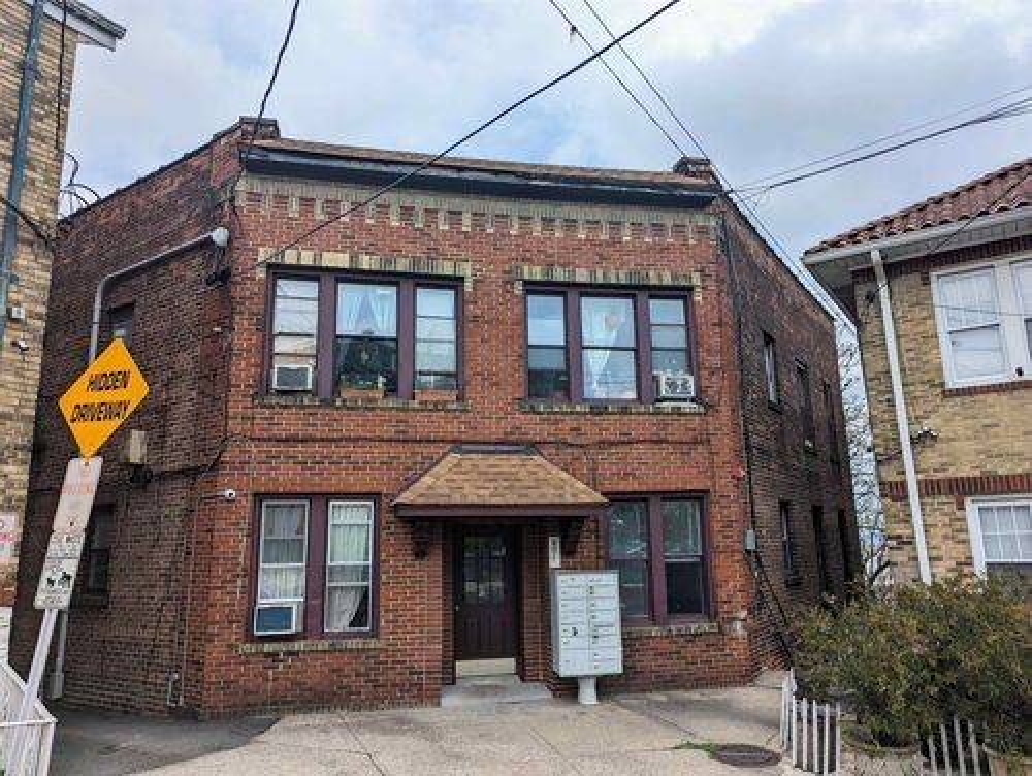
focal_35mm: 24
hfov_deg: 71.5
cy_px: 388
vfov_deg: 56.9
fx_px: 716
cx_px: 516
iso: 43
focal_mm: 6.81
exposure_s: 1/2571
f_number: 1.85
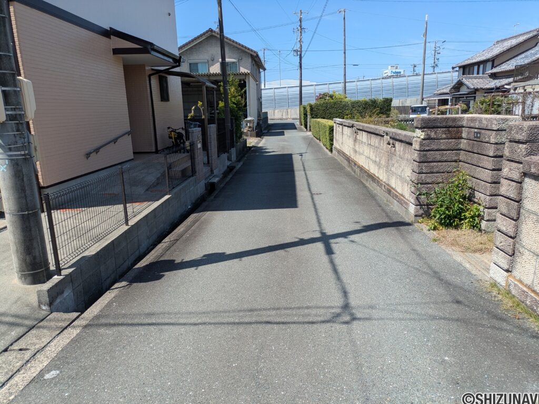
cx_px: 270
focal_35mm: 25
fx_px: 389
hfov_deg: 69.4
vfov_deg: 54.9
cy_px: 202
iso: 49
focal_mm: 5.43
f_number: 1.89
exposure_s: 1/1420
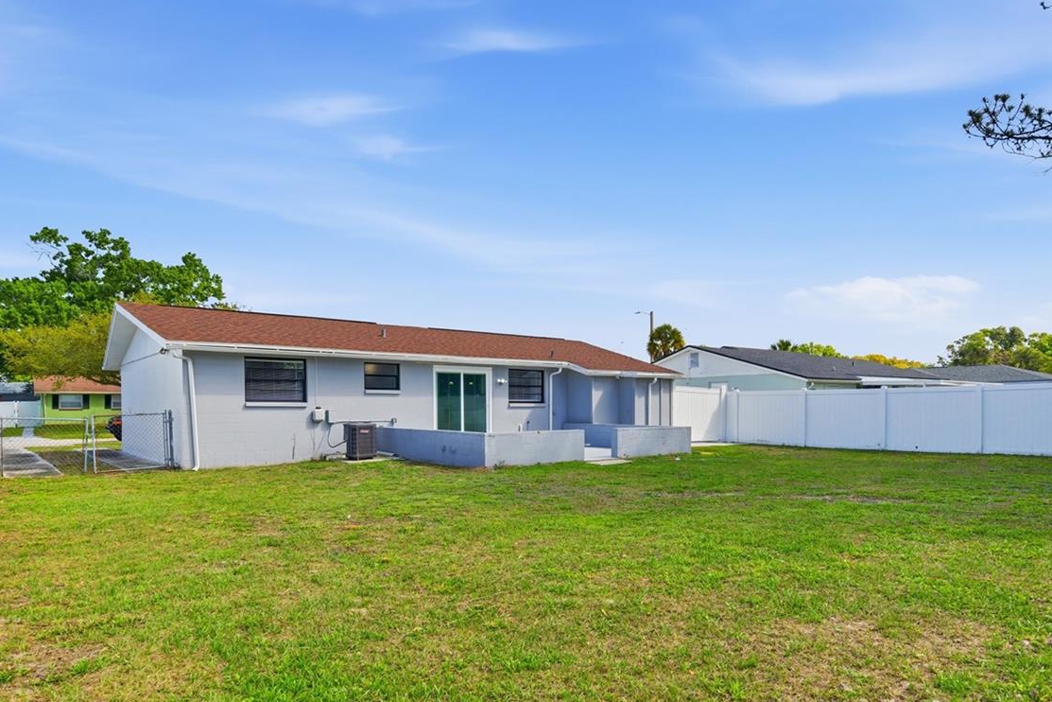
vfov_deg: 54.7
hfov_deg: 76.1
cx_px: 534
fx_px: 672
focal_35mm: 23
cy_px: 418
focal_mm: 16
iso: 200
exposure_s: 1/2000
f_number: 9
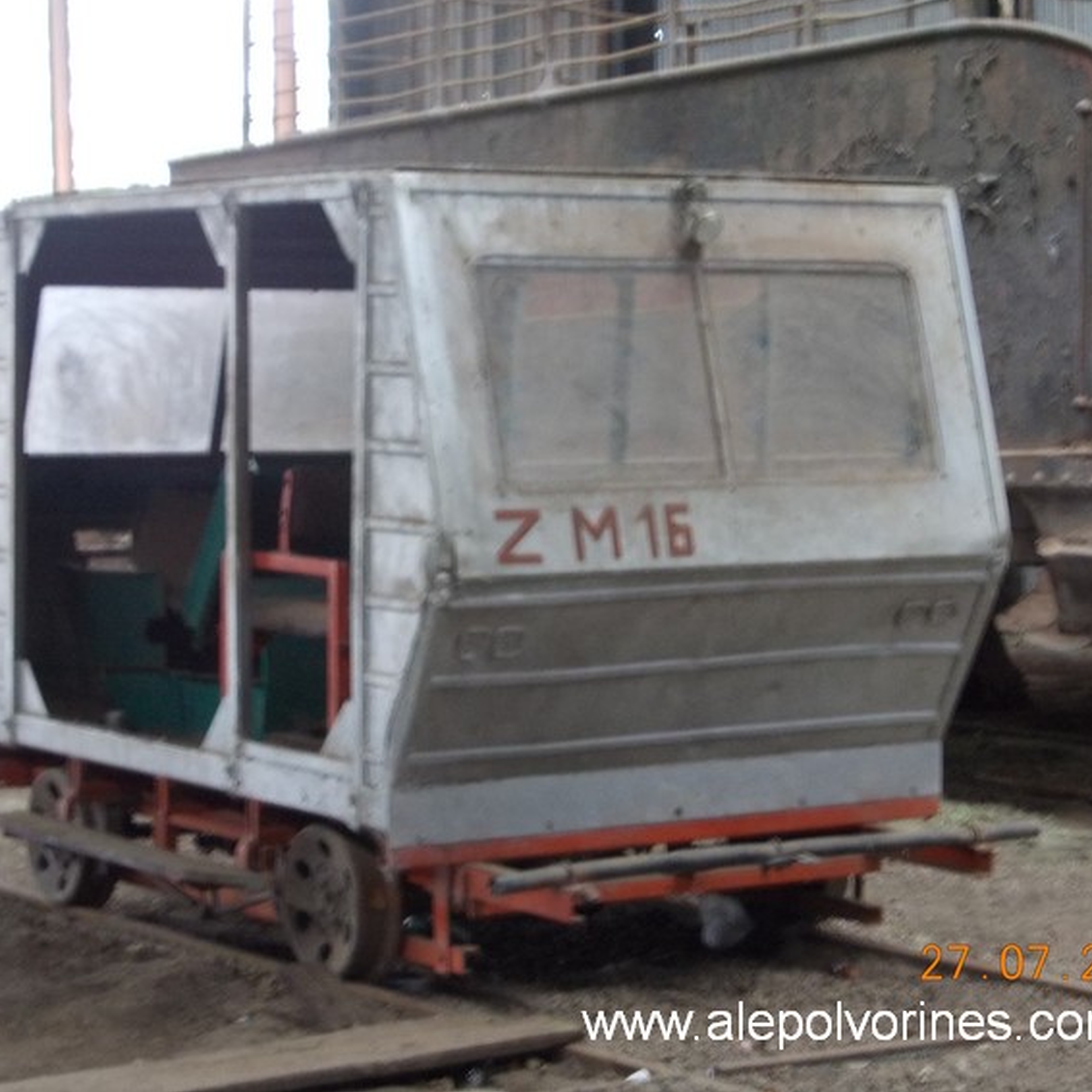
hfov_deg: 17.7
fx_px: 3498
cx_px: 521
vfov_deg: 17.7
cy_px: 540
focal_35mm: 98
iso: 200
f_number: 4.8
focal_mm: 11.6
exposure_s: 1/8
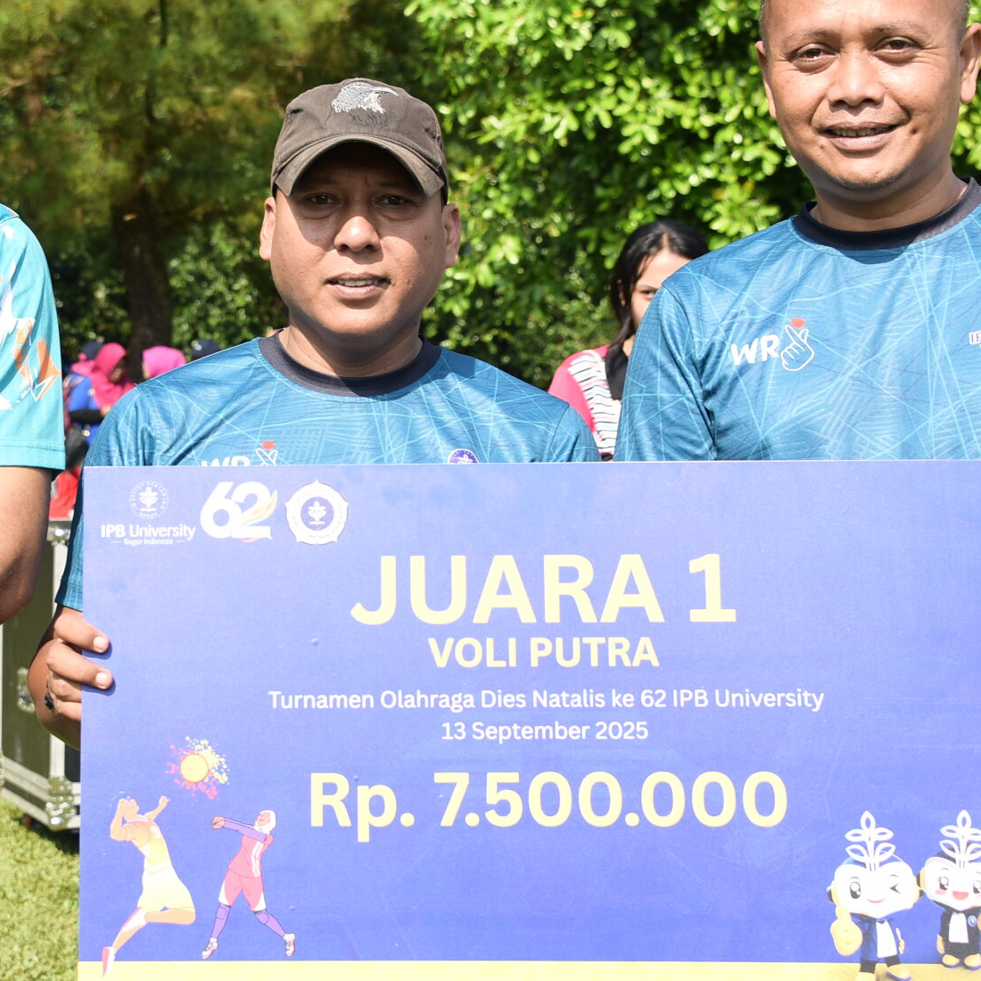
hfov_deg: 19.9
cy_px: 392
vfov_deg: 19.9
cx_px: 318
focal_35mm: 87
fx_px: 2789
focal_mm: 44
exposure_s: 1/250
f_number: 6.3
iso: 100
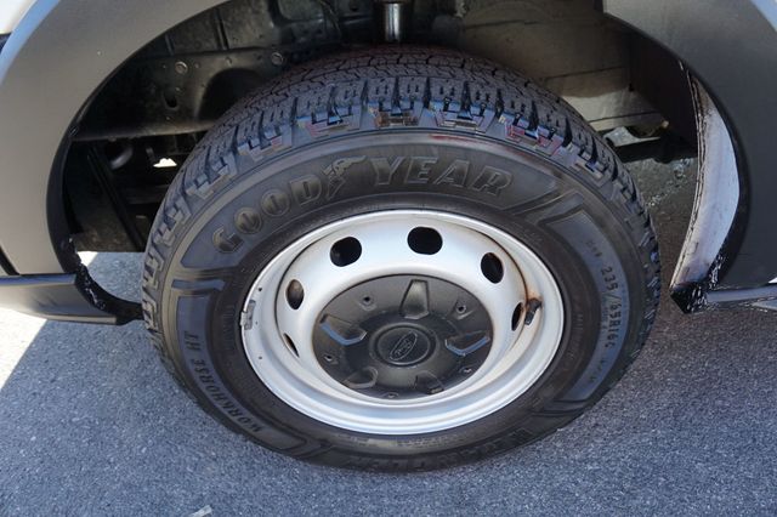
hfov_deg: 73.8
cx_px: 388
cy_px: 258
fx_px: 518
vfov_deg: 53.1
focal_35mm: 24
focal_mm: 16
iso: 100
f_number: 4
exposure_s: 1/60
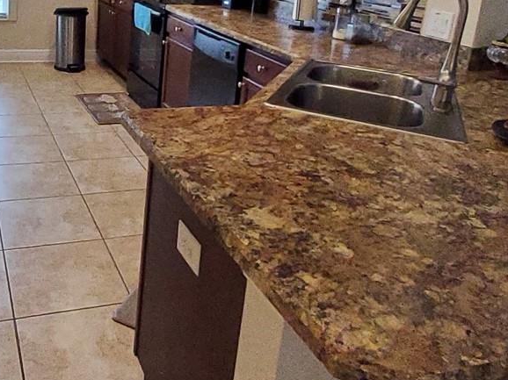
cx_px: 129
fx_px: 528
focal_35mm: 36
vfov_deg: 37.4
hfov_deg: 49.4
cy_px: 49
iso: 250
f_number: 2.2
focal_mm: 1.13
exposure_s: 1/60
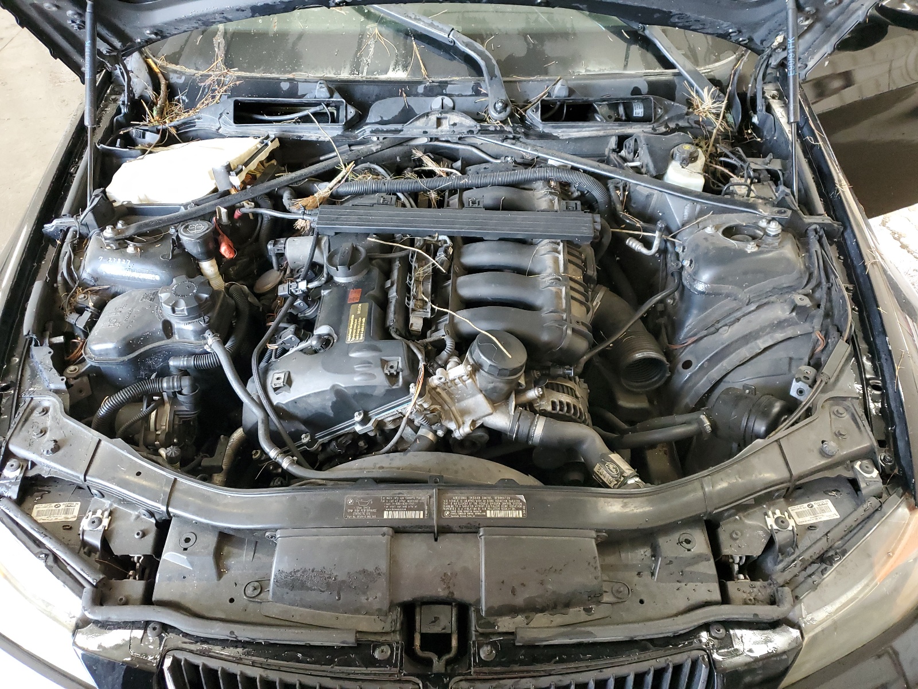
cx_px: 459
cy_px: 344
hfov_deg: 67.3
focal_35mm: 26
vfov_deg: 53.1
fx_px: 690
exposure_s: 1/60.2
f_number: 1.5
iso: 315
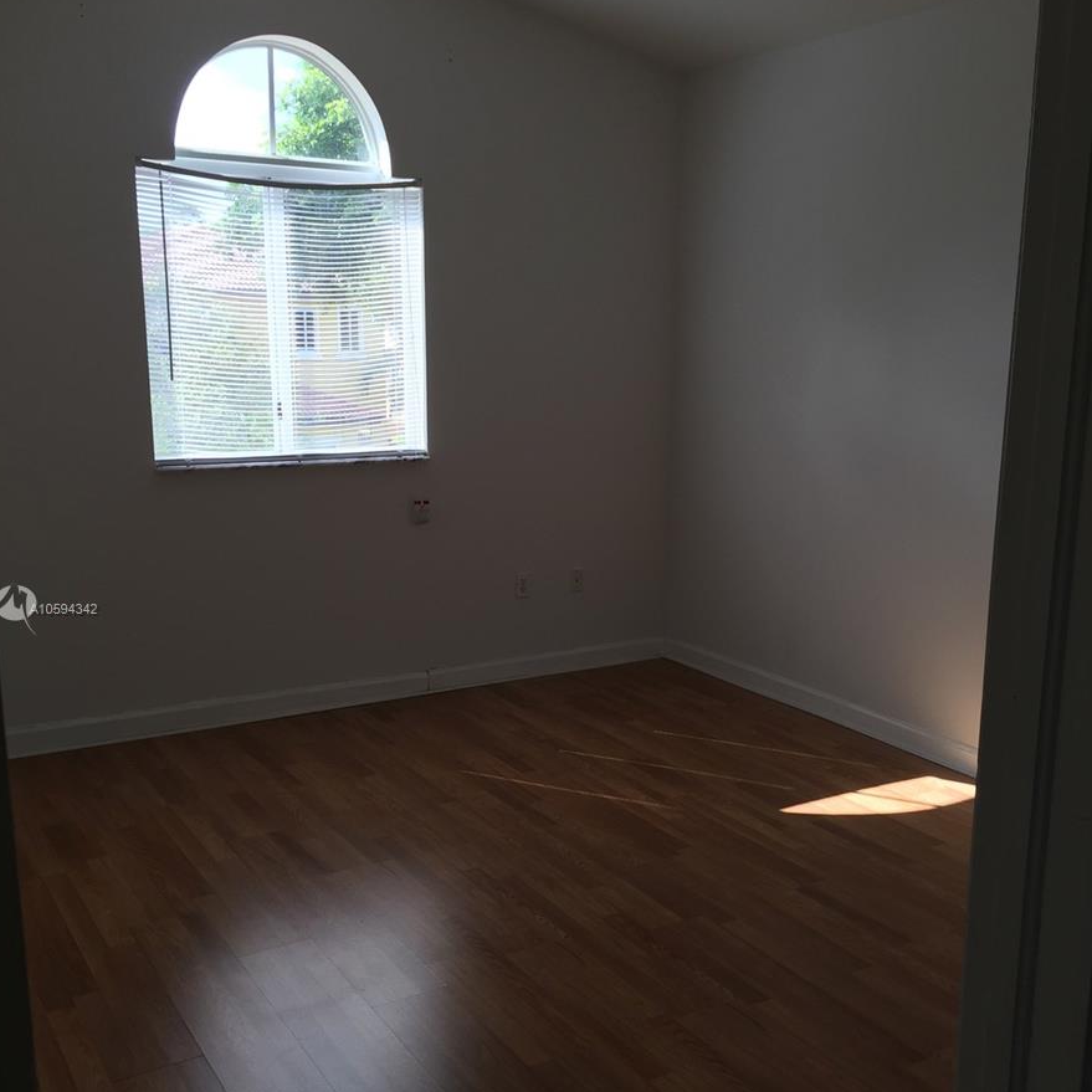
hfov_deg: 47.2
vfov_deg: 47.1
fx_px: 1249
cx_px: 547
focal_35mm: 35
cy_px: 610
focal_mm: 4.15
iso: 32
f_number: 2.2
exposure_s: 1/124
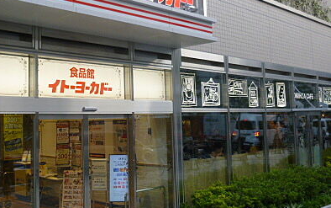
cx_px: 113
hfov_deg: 45.5
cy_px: 84
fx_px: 388
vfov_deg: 29.9
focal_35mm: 43
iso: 100
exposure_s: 1/80
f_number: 3.1
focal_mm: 4.5
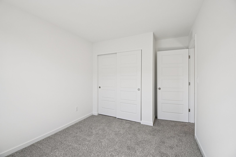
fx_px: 98
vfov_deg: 77.3
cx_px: 118
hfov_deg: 100.4
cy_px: 78
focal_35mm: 15
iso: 100
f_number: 8
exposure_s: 1/30
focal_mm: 10
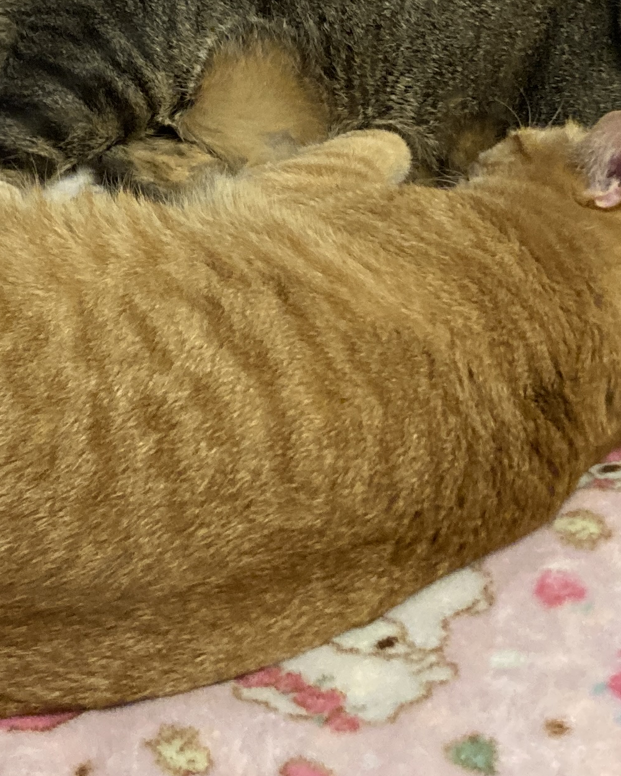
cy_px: 130
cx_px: 135
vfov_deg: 21.4
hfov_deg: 17.3
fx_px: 2021
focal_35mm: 88
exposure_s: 1/60
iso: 320
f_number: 1.8
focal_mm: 3.99
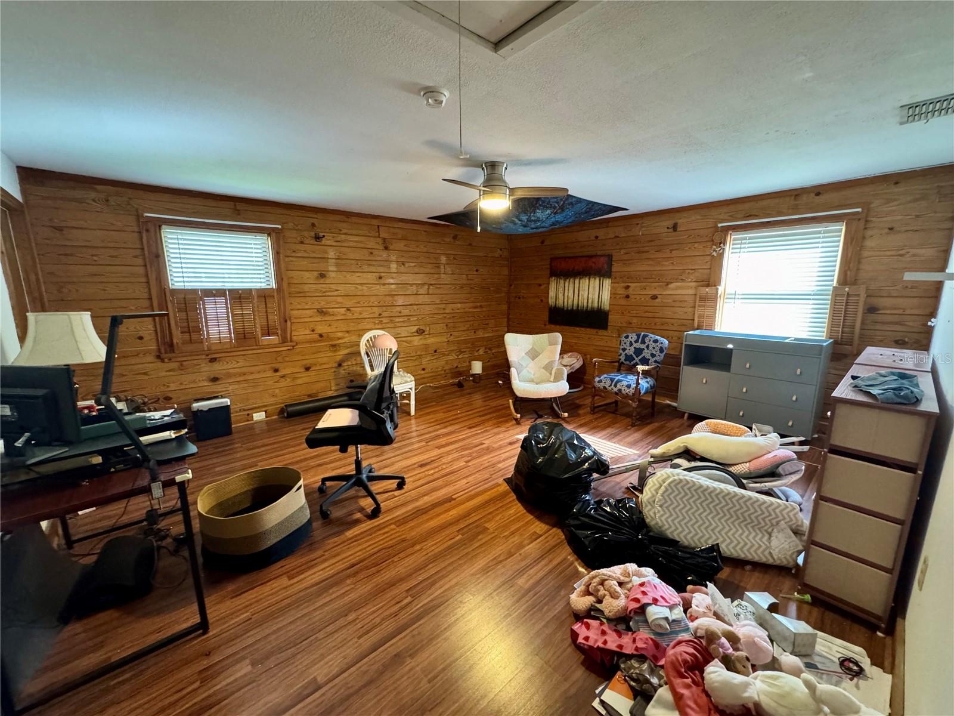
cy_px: 358
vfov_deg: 85.7
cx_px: 477
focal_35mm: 14
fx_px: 386
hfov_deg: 102.1
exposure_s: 1/60
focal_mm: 2.22
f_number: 2.2
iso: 1000
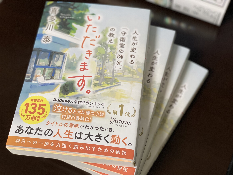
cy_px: 88
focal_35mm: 52
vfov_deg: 28.0
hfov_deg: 36.8
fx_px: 350
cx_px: 116
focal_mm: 6
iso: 250
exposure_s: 1/100
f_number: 2
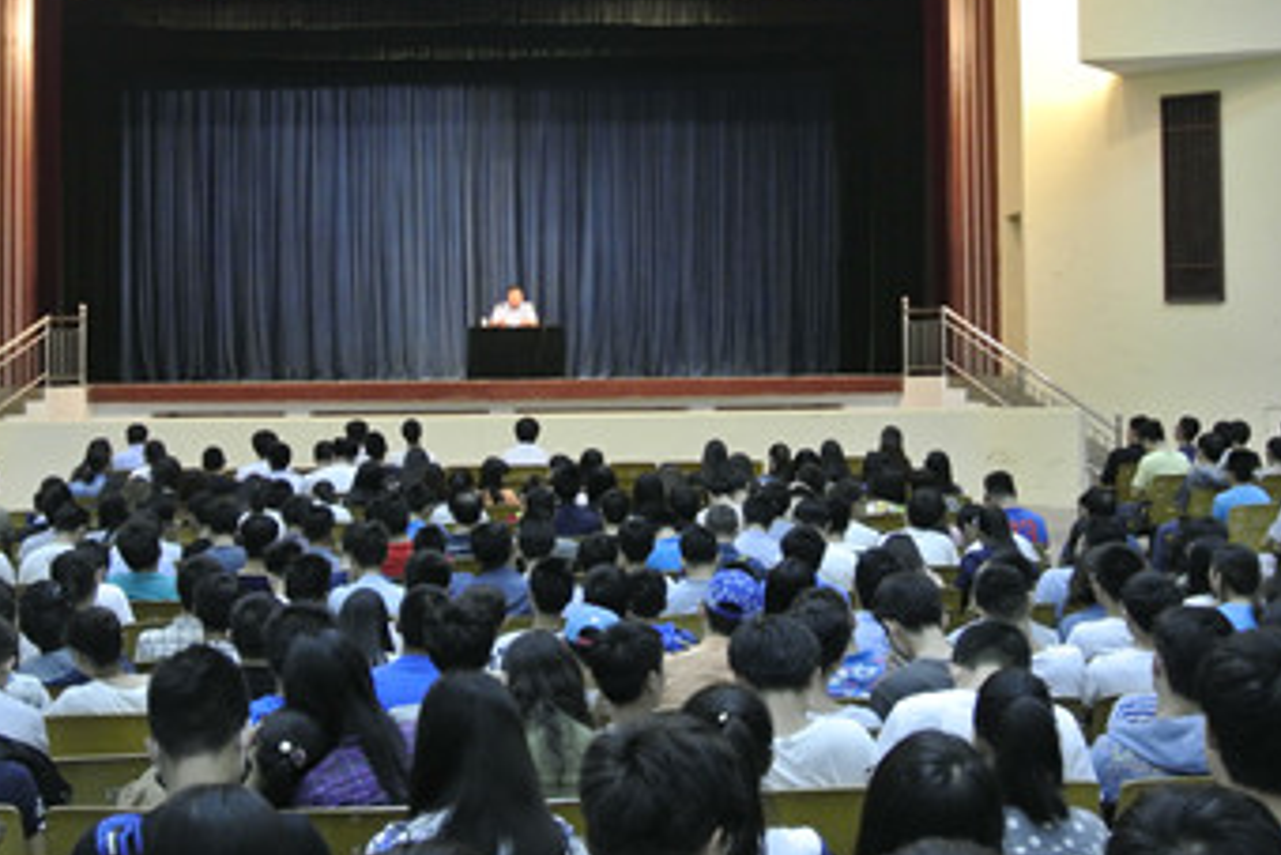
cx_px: 576
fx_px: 1602
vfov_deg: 29.8
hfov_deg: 43.5
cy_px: 341
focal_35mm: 45
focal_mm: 11.4
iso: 800
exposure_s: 1/13
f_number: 3.5
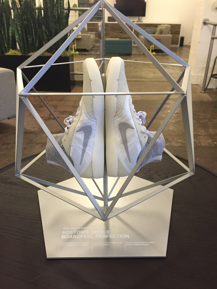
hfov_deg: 48.2
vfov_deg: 61.7
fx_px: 242
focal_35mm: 29
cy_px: 144
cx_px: 108
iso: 250
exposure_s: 1/24
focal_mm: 4.15
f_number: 2.2
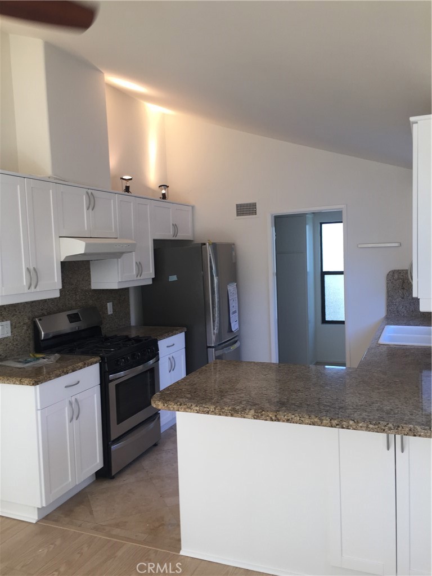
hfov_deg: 48.2
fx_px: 483
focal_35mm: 29
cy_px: 288
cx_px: 216
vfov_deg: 61.7
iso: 32
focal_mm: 4.15
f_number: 2.2
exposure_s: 1/60
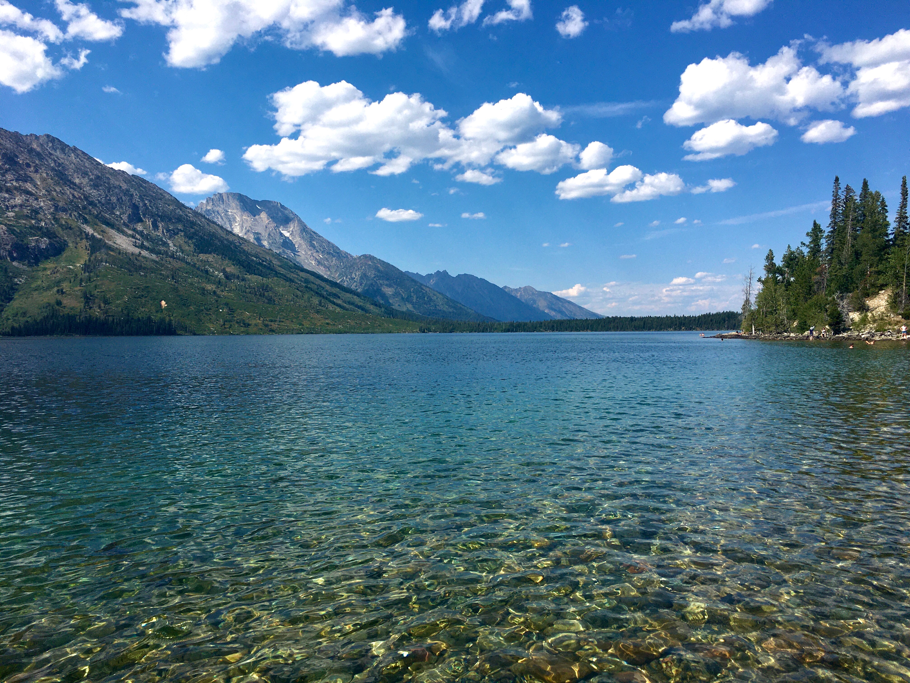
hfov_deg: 61.7
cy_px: 342
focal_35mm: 29
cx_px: 455
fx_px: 762
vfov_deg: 48.2
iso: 25
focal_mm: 4.15
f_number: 2.2
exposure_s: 1/2849
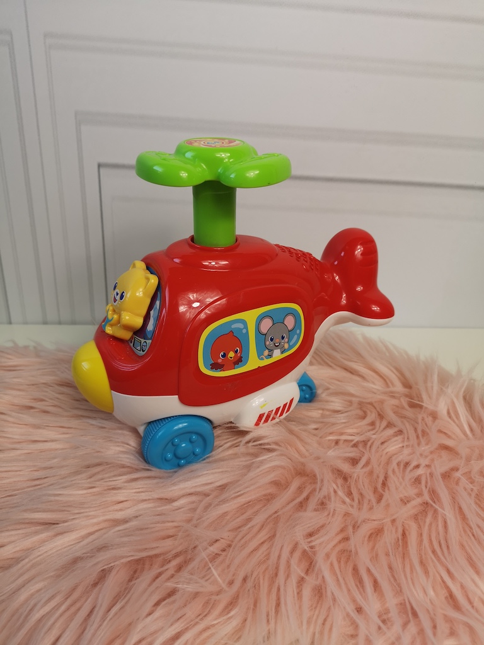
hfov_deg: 51.4
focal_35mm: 27
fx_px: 503
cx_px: 242
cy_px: 322
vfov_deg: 65.3
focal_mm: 5.58
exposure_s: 1/100
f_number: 1.8
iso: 50
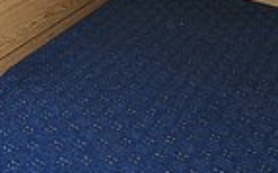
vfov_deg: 18.5
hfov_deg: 29.1
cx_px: -39
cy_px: -80
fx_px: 474
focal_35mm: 63
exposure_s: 1/80
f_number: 8
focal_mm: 13
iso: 400
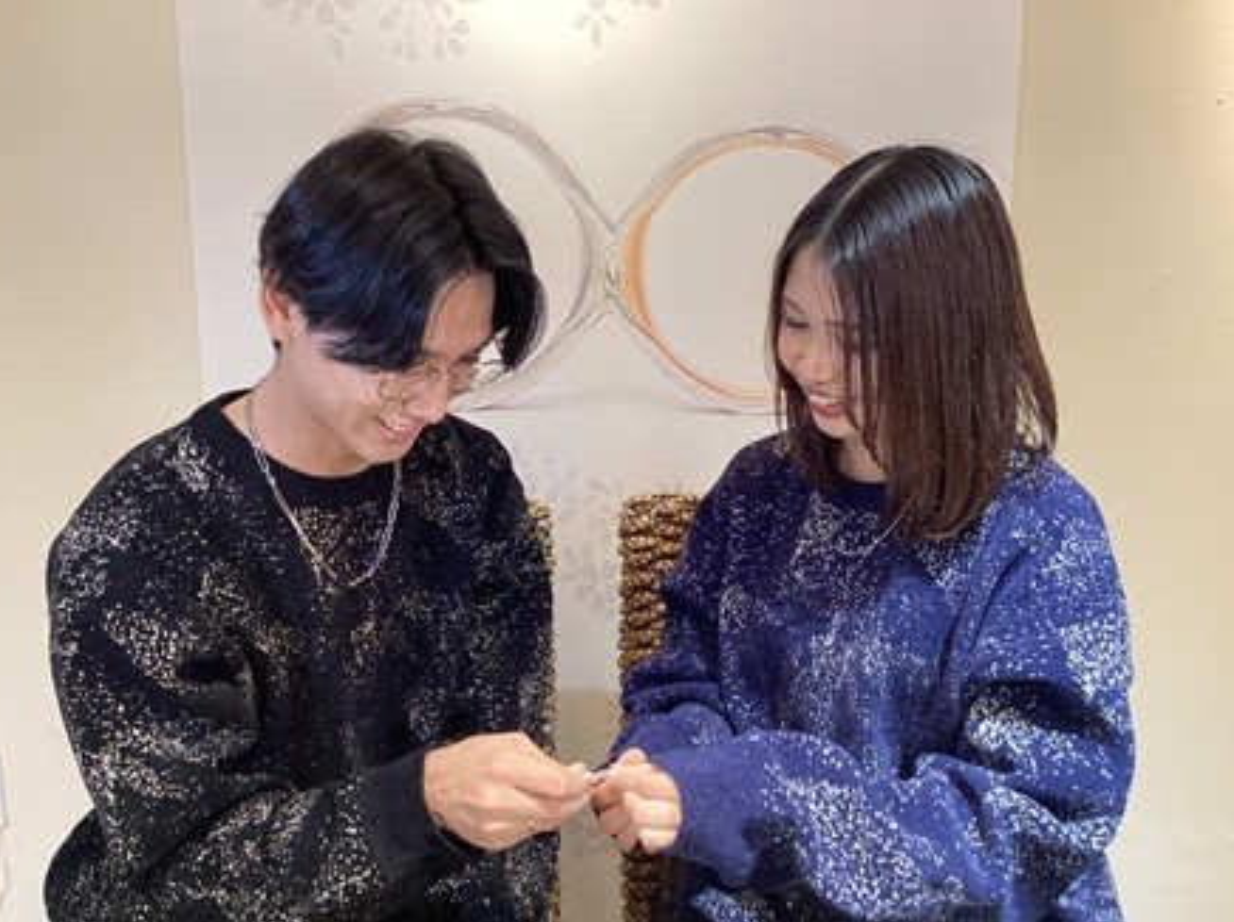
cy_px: 474
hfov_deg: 56.9
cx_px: 609
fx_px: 1139
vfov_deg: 44.1
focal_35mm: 32
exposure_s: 1/60
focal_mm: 3.3
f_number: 2.4
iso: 64
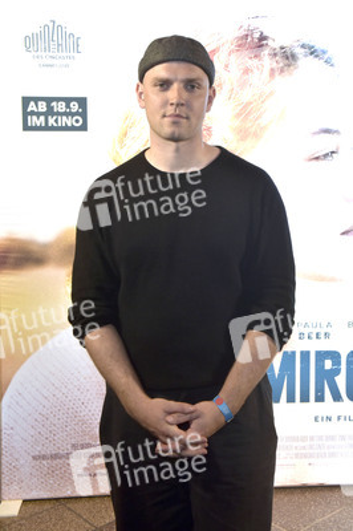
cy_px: 266
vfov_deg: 50.7
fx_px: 560
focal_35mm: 38
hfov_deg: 35.0
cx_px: 176
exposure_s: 1/125
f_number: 5.6
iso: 1600
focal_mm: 38
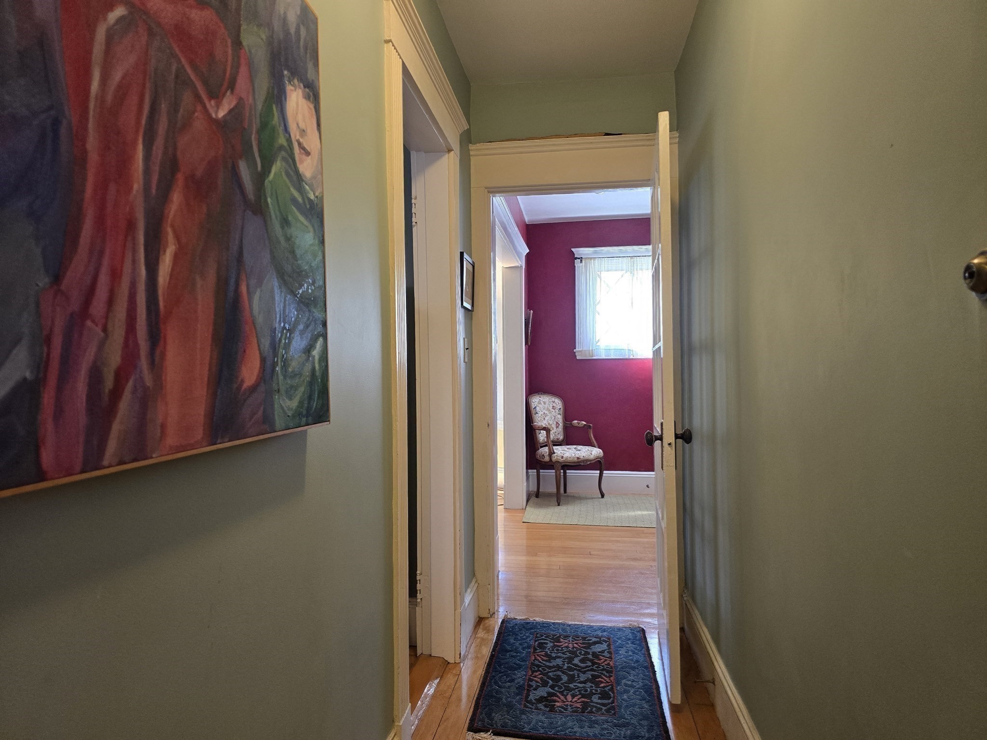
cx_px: 494
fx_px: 656
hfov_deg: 73.9
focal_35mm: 23
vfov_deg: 58.9
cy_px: 370
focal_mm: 6.3
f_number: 1.7
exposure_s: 1/120
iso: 250
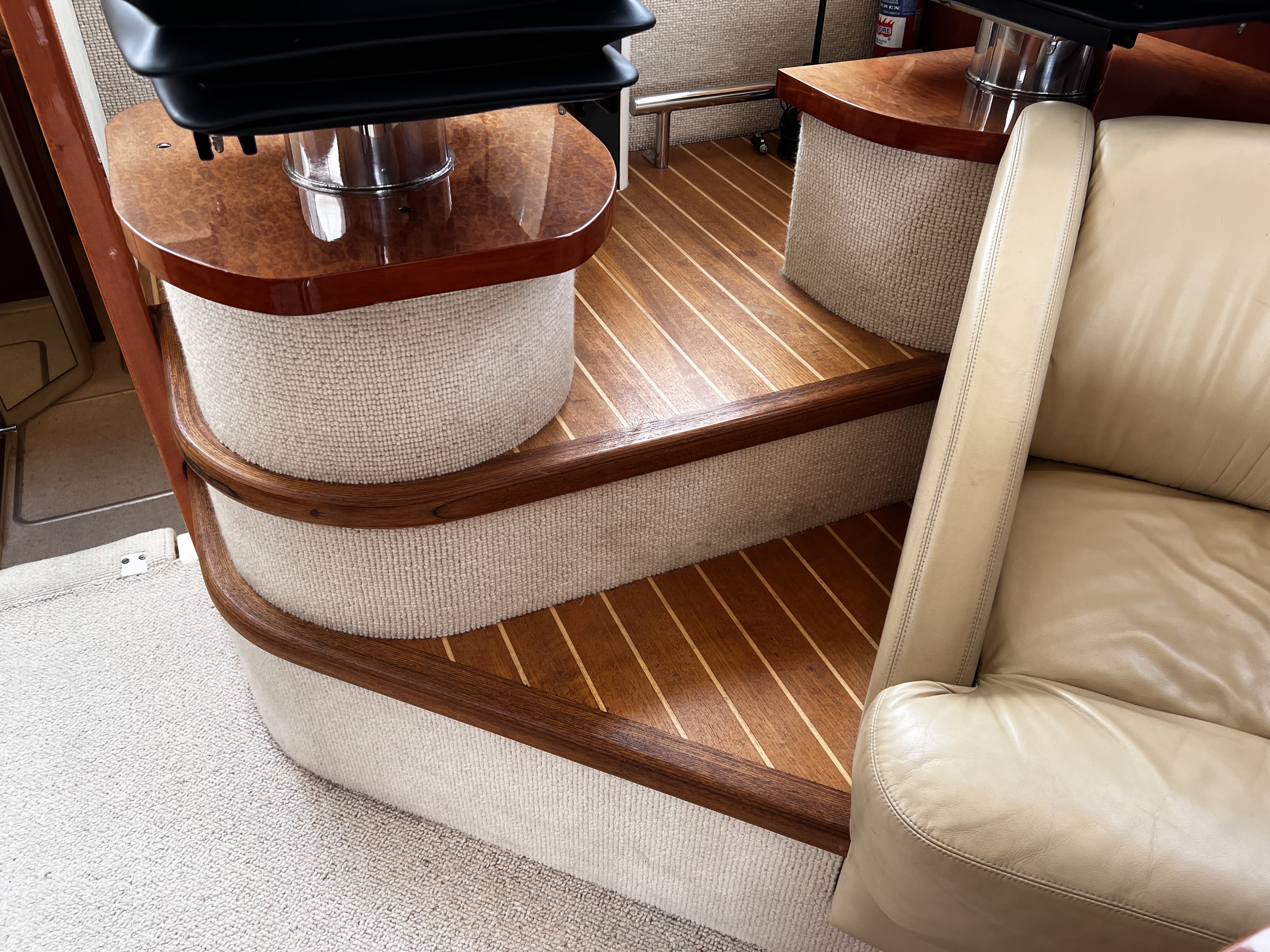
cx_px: 635
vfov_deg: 53.1
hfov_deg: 67.3
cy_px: 476
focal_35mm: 26
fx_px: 954
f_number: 1.5
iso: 100
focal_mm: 5.7
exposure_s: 1/121
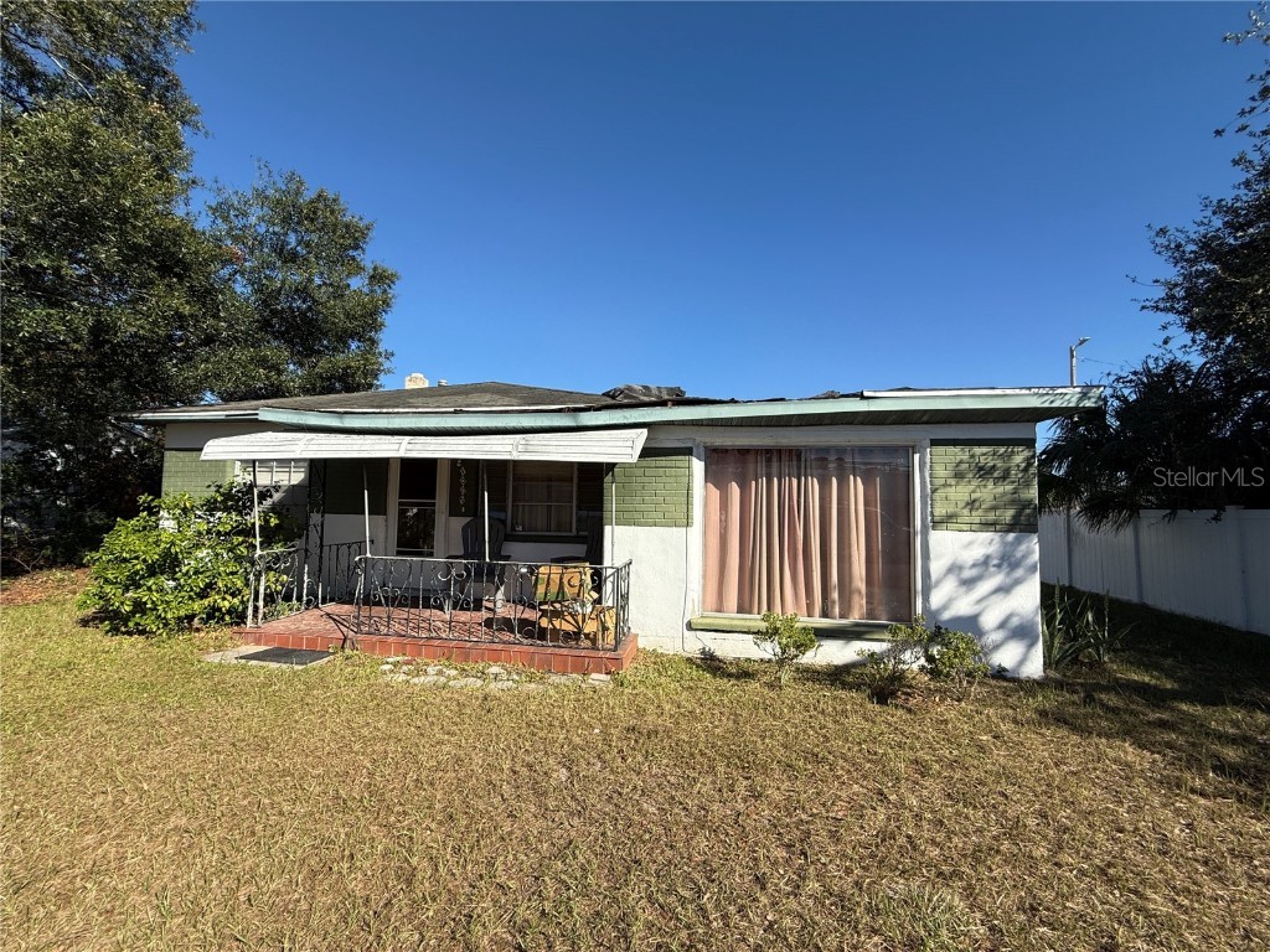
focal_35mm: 14
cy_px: 476
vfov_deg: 85.7
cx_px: 635
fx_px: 514
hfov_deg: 102.1
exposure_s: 1/2410
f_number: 2.2
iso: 50
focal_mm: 2.22
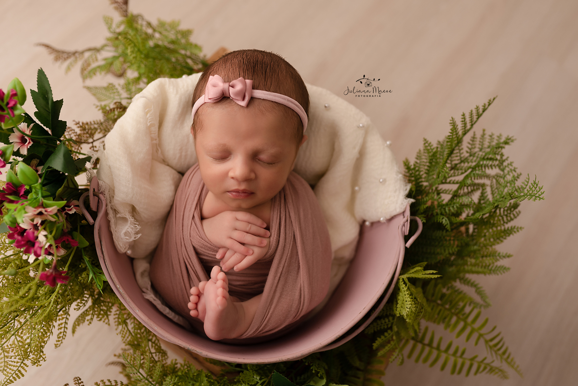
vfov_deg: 37.9
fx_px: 562
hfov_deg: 54.4
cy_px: 193
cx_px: 289
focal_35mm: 35
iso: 100
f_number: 2.8
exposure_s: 1/125
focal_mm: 35
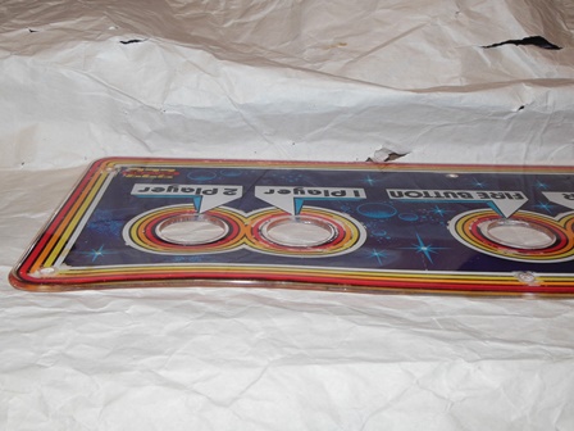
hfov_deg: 49.0
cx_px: 287
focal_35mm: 38
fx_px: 630
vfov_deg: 37.7
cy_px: 216
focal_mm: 6.8
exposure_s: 1/30
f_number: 3.6
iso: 125
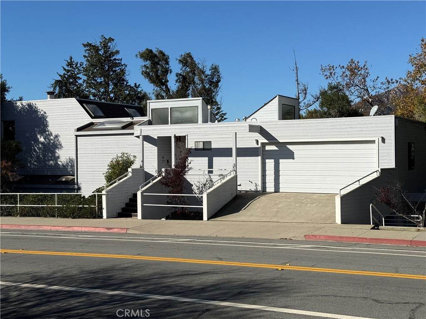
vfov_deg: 30.3
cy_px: 160
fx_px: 591
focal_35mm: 48
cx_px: 213
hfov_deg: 39.7
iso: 64
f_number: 1.78
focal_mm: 6.76
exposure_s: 1/8772
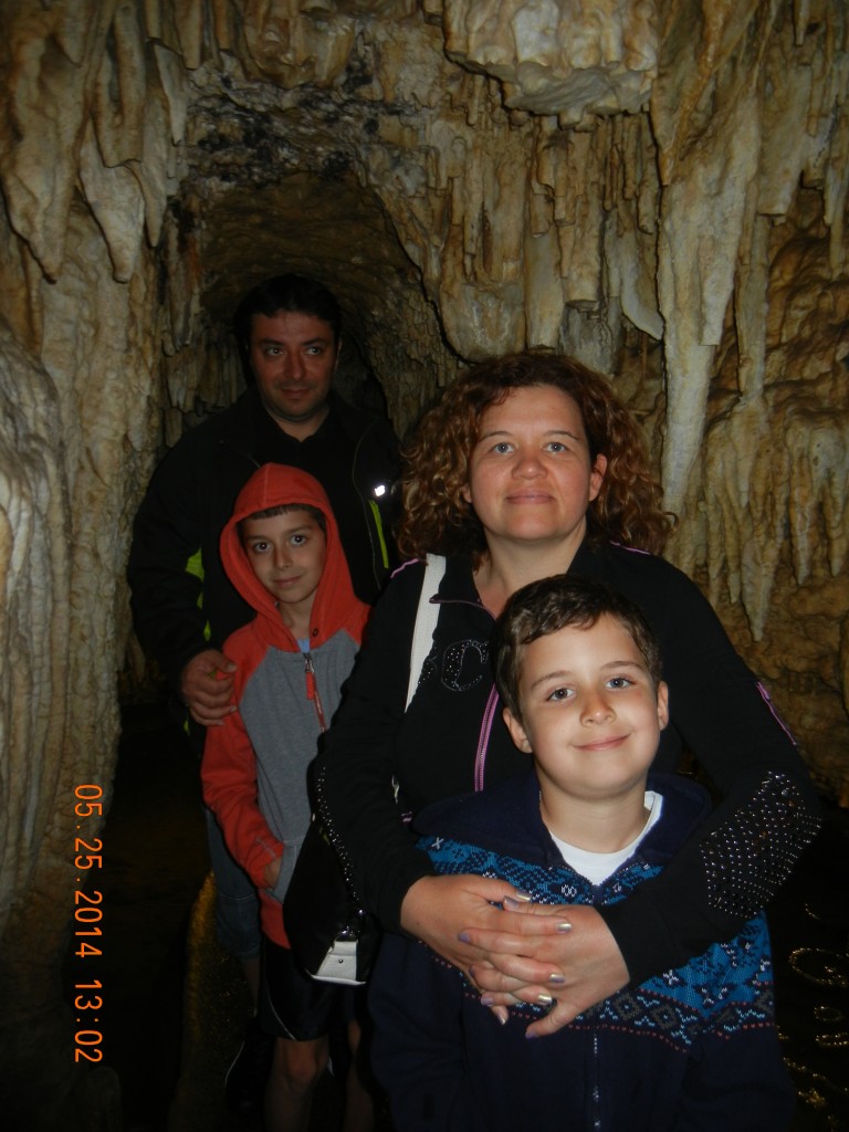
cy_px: 566
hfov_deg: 46.8
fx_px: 981
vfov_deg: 60.0
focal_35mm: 30
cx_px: 424
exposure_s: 1/30
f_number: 3.5
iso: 200
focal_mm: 5.4
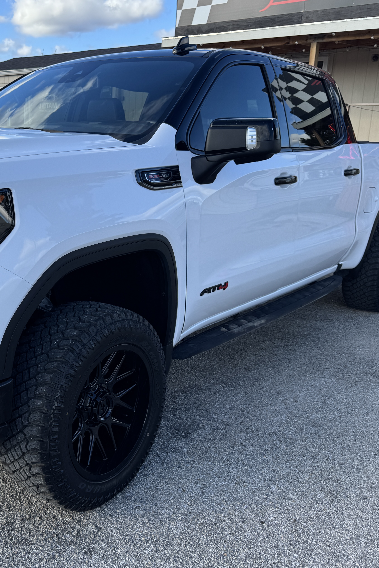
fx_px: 553
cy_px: 279
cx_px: 75
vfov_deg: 54.4
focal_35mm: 35
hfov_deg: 36.5
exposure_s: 1/1488
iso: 80
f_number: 1.78
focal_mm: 6.76
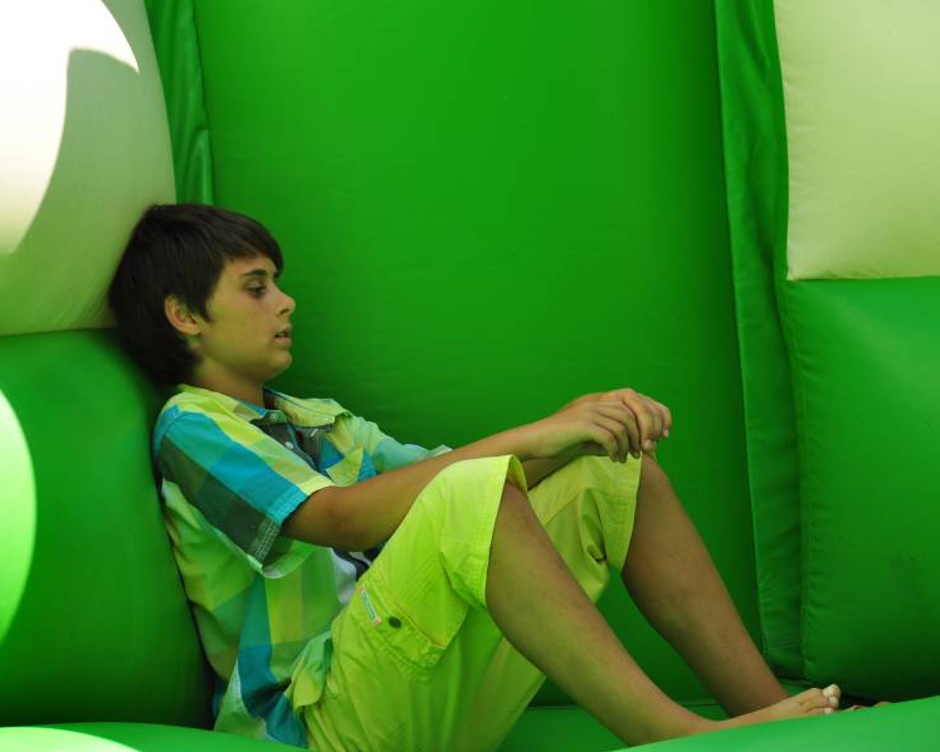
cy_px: 376
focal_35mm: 340
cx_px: 512
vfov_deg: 4.6
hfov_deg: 5.7
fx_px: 9461
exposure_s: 1/250
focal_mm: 200
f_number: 7.1
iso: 250
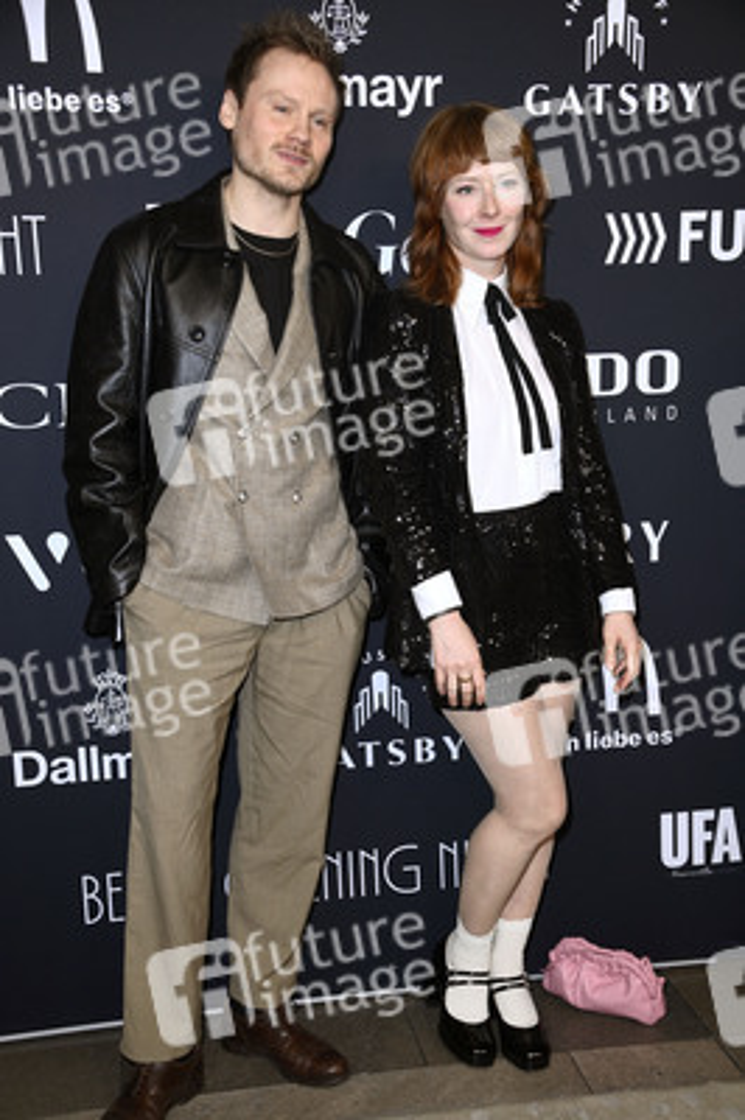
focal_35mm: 45
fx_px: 1399
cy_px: 560
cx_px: 372
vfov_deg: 43.6
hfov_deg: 29.8
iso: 500
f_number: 5.6
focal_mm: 45
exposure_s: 1/250
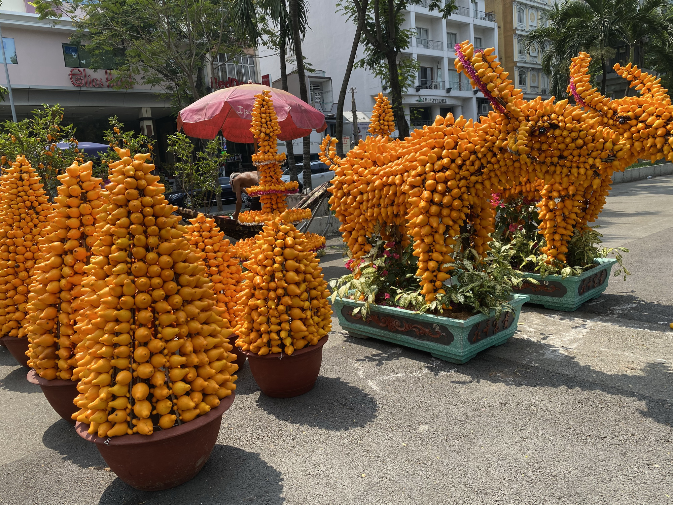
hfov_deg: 67.3
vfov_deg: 53.1
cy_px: 252
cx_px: 336
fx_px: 505
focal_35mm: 26
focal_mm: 4.25
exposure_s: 1/1170
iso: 32
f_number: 1.8
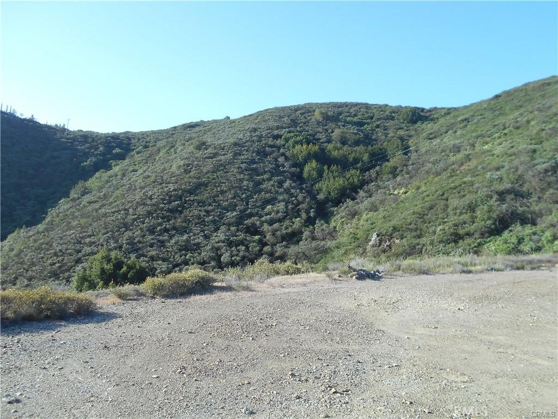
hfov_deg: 67.3
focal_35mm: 26
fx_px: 419
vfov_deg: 53.1
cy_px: 210
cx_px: 279
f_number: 3.2
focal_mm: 4.6
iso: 80
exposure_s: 1/400
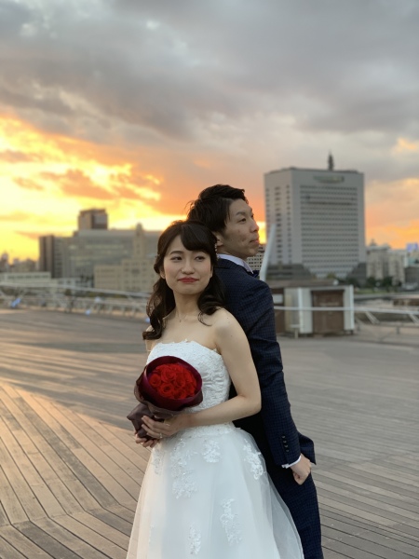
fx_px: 839
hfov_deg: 28.0
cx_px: 210
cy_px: 280
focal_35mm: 52
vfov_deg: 36.8
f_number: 2.4
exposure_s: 1/122
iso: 80
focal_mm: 6
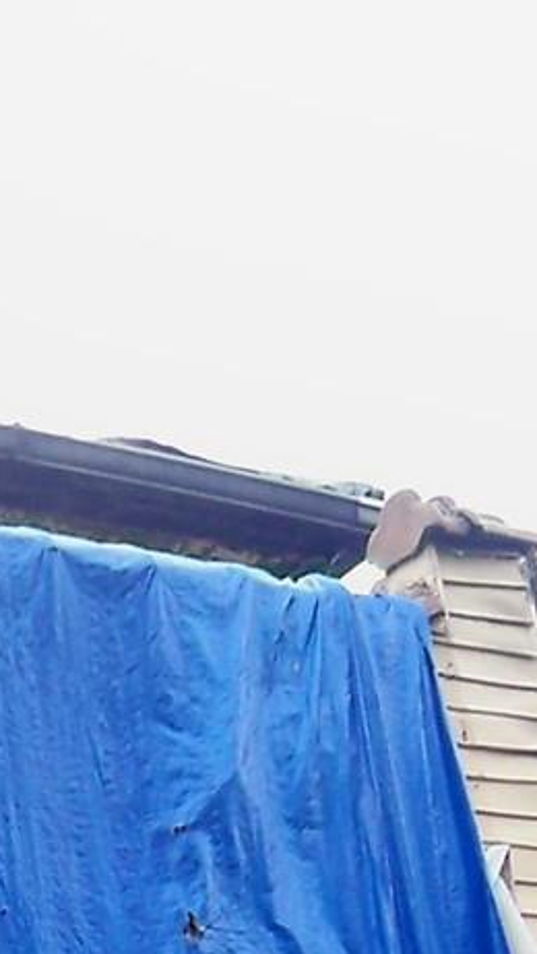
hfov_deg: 10.3
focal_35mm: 111
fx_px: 2809
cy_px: 1454
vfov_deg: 17.3
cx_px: -438
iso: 50
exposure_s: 1/100
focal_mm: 3.8
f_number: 2.8
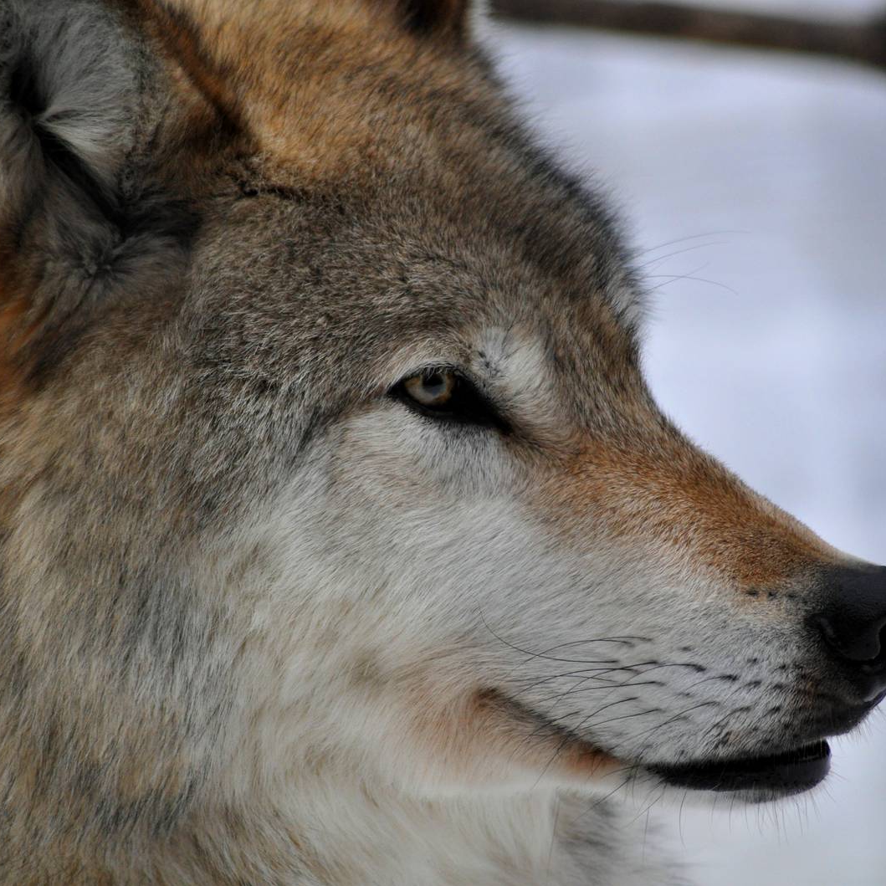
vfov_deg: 3.0
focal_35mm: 577
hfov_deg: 3.0
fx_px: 16709
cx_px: 473
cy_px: 444
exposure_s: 1/800
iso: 800
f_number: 5.6
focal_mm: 300
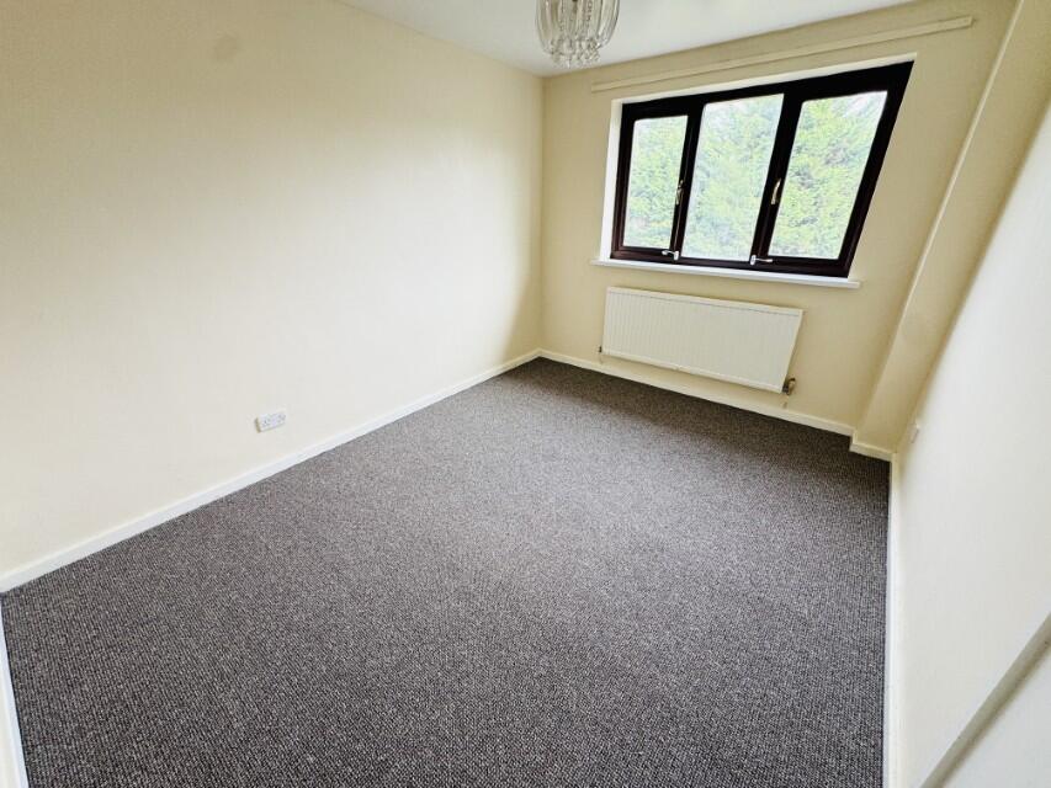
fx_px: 425
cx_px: 526
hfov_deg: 102.1
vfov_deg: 85.7
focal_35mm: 14
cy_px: 394
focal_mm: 2.22
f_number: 2.2
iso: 100
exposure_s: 1/99
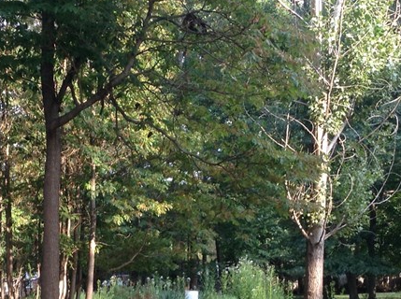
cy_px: 285
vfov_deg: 18.2
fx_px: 913
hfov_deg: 24.3
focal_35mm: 79
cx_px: 65
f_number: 2.4
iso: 40
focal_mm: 3.3
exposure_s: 1/120
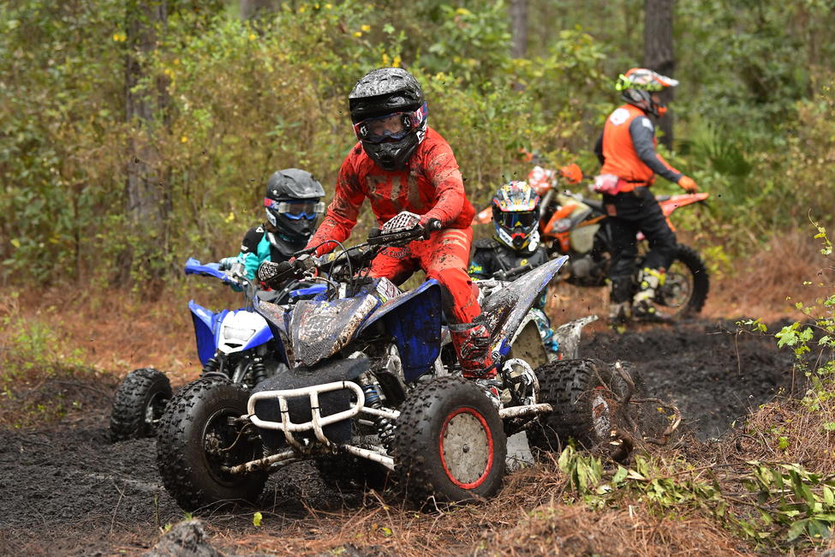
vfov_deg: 9.0
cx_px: 418
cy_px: 278
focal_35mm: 153
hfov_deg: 13.4
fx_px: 3548
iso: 1250
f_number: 3.5
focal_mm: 102
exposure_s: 1/1000
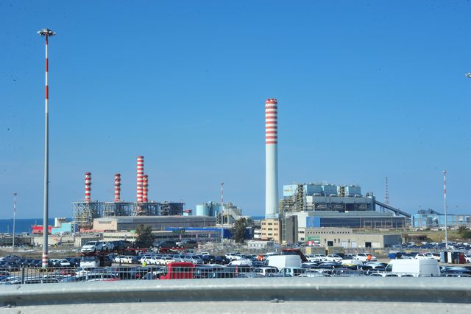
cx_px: 236
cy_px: 157
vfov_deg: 19.4
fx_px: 915
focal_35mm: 70
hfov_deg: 28.9
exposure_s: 1/200
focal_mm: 70
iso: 500
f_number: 22
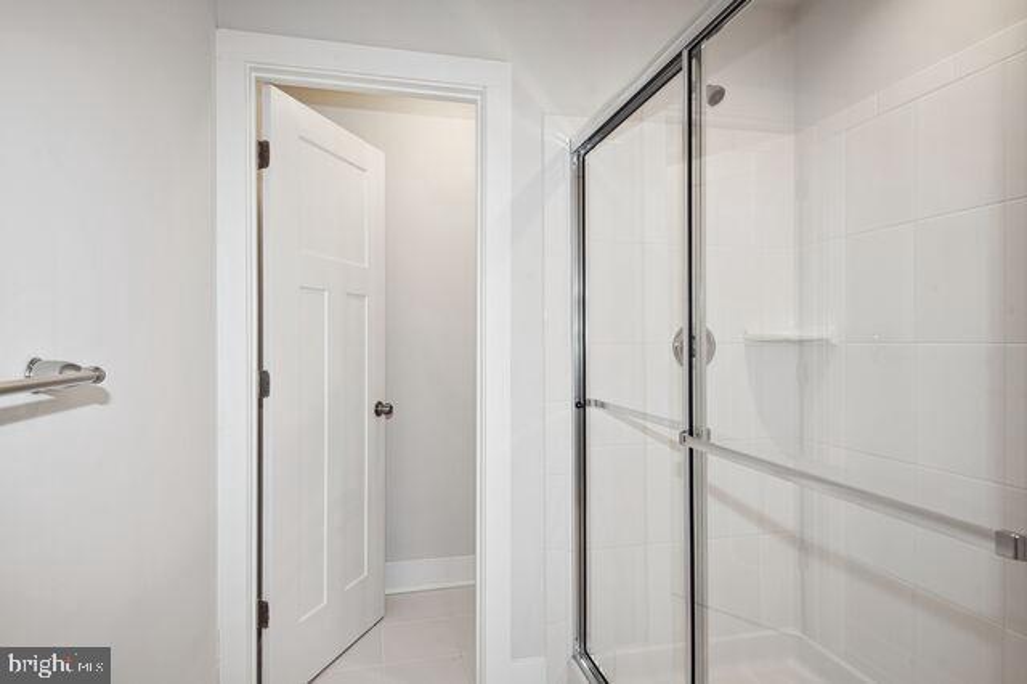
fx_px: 542
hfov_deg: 86.9
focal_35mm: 19
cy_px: 342
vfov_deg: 64.5
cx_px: 514
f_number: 8
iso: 200
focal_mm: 19
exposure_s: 1/10
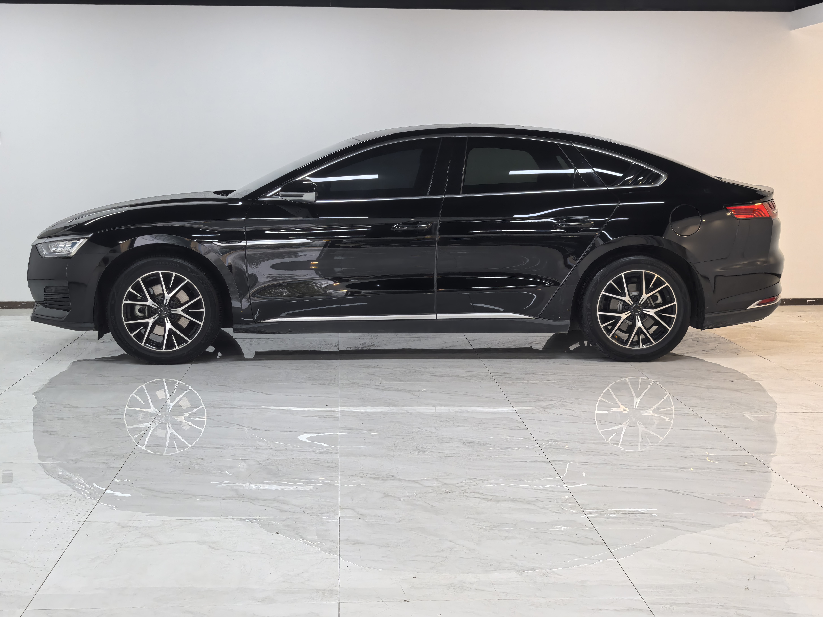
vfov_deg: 27.0
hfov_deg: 35.5
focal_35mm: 54
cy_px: 308
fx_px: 1284
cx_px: 412
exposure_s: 1/120
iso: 160
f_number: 1.4
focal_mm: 6.98
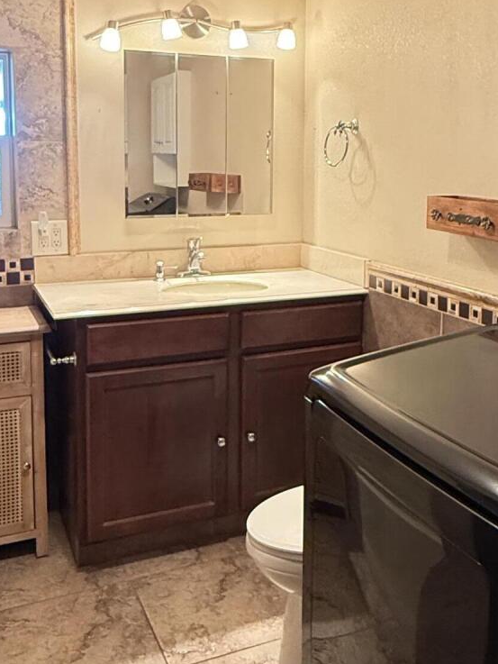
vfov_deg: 48.2
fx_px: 729
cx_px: 267
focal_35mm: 38
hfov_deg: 37.7
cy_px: 228
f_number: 2.2
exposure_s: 1/60
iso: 640
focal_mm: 2.22
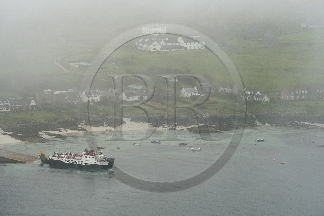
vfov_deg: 8.9
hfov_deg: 13.3
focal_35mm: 155
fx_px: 1395
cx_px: 162
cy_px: 108
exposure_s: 1/800
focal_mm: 155
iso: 400
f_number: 7.1
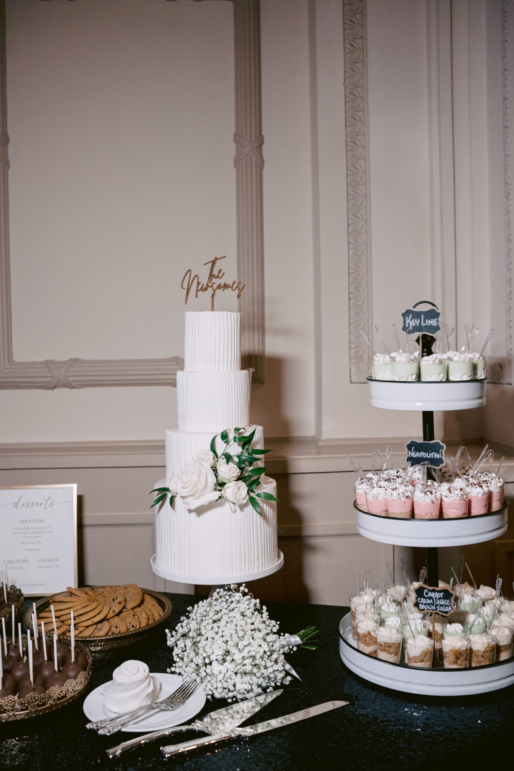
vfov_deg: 54.4
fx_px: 749
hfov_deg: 37.9
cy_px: 386
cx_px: 257
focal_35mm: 35
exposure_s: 1/160
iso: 2500
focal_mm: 35
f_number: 3.5
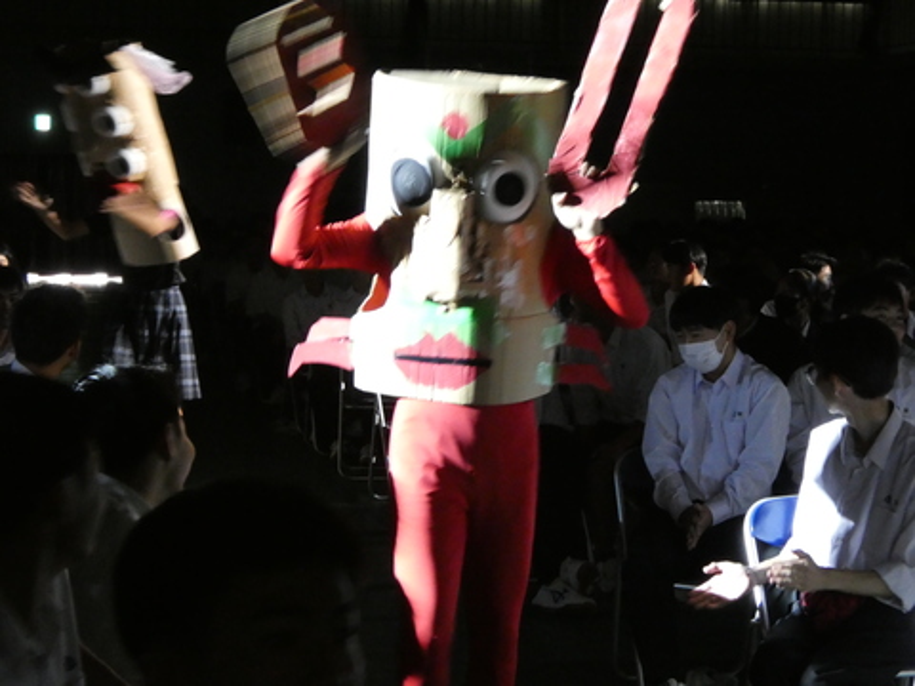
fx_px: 1956
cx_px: 458
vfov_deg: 19.9
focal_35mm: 74
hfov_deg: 26.3
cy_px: 343
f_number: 4.4
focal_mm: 13.3
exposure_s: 1/15
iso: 1600
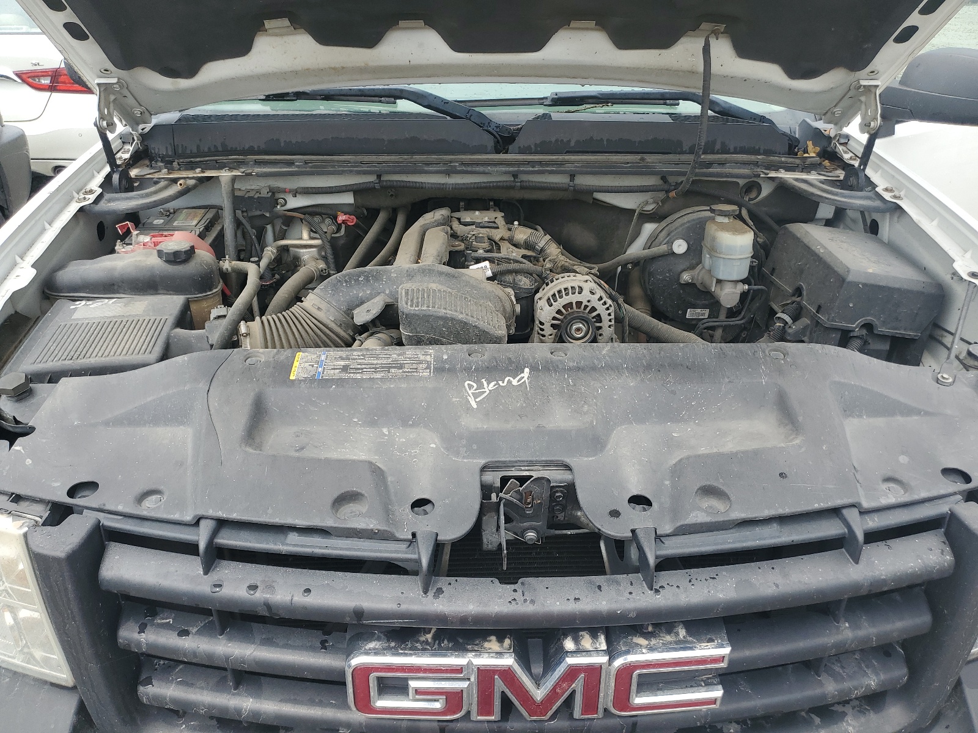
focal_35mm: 26
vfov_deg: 53.1
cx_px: 489
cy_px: 366
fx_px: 735
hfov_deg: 67.3
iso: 50
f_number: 1.5
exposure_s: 1/909
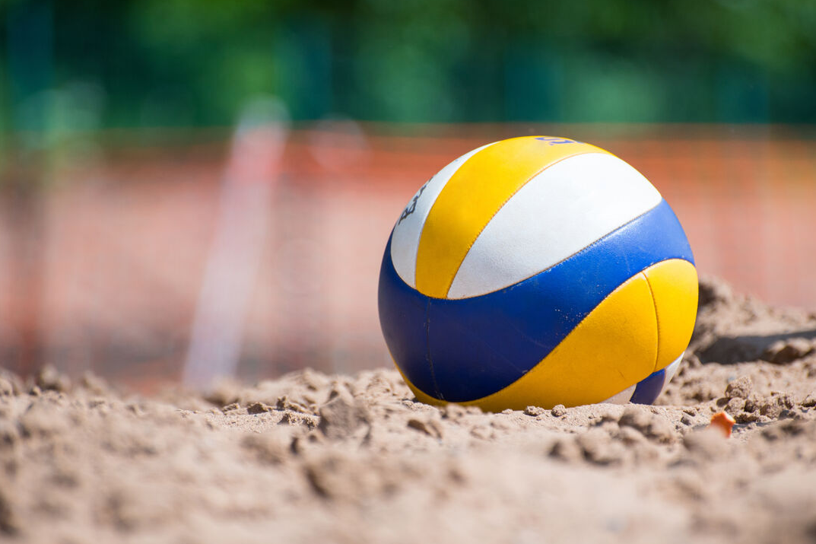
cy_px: 293
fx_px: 6844
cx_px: 442
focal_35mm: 302
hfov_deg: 6.8
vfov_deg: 4.5
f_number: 5.6
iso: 320
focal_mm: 270
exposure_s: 1/2000
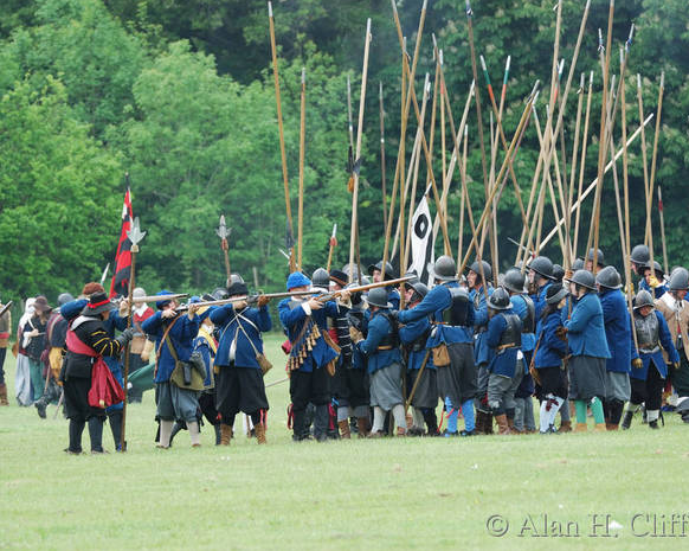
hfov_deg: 5.0
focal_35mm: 390
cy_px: 276
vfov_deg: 4.0
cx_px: 348
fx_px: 7949
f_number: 5.3
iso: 560
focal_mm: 230
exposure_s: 1/500
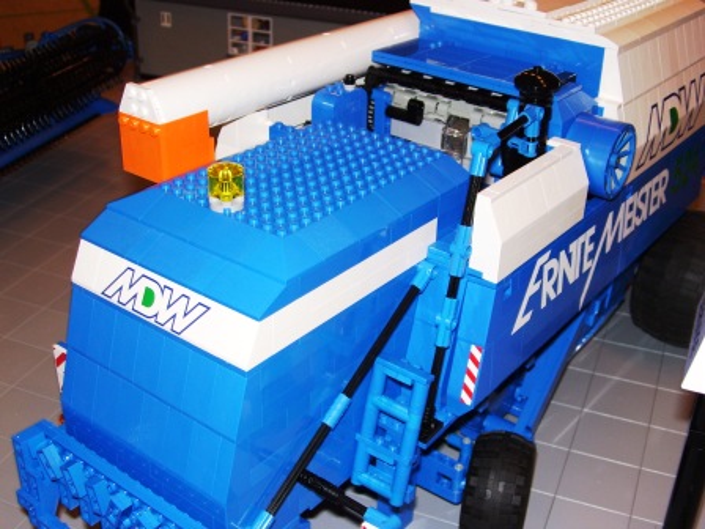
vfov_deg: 32.2
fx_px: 916
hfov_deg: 42.1
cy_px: 264
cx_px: 352
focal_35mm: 45
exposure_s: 1/60
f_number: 3
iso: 80
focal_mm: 7.6
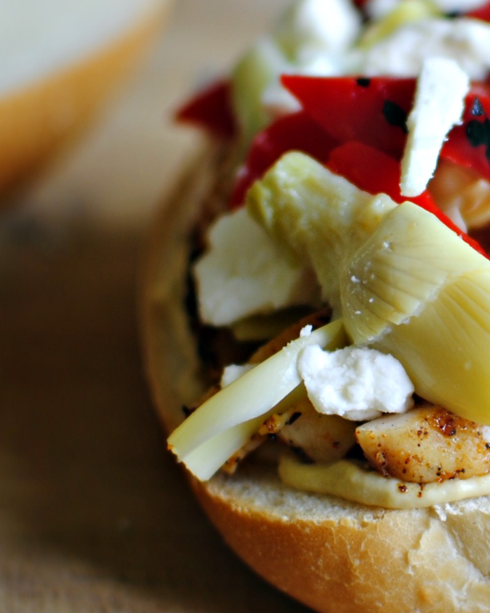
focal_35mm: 138
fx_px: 2509
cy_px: 248
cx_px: 490
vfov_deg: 13.9
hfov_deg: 11.1
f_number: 1.8
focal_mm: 35
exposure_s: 1/80
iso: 100
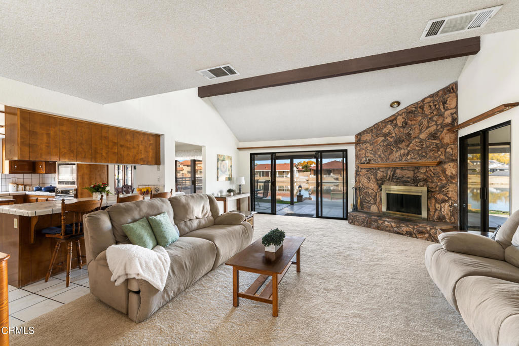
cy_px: 173
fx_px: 216
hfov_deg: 100.4
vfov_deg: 77.3
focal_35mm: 15
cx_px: 260
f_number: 10
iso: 64
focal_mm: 15
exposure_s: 1/40
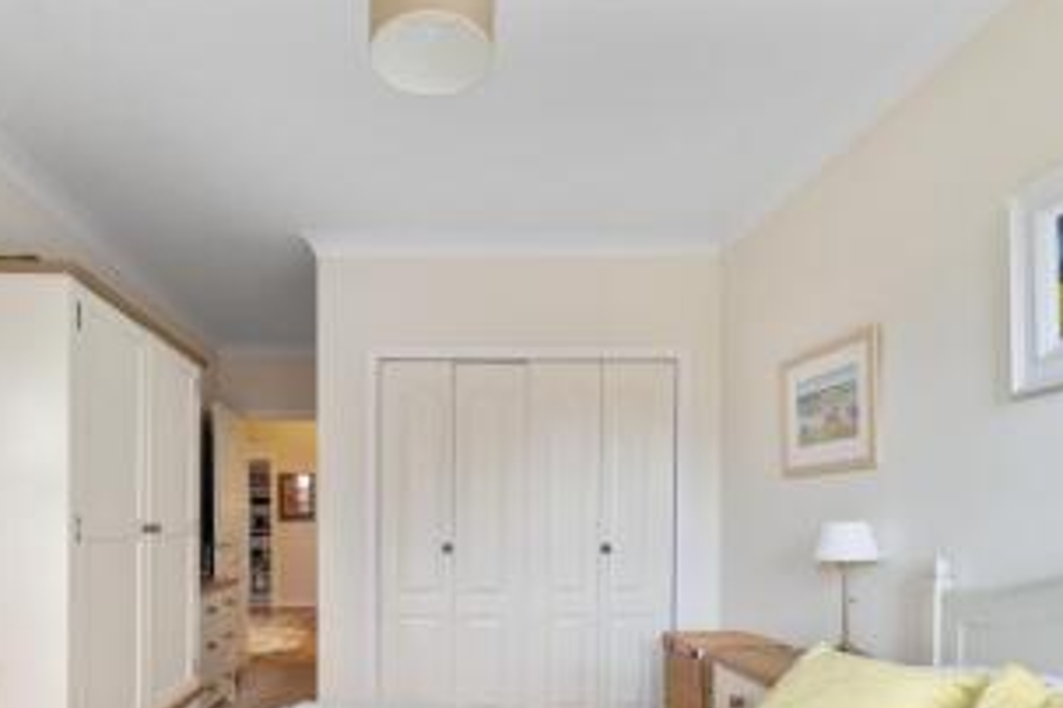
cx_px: 421
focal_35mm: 22
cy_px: 542
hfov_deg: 77.6
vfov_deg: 54.2
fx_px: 650
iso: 640
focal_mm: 14
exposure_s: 1/25
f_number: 8
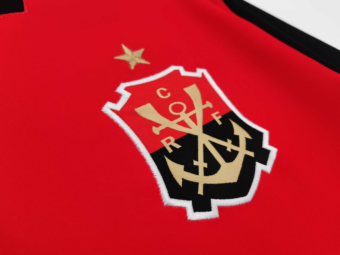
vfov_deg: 53.1
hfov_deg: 67.3
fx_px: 255
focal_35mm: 26
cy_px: 128
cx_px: 170
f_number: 1.8
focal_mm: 5.58
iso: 125
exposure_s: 1/100
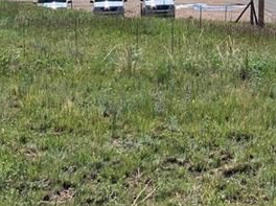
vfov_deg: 14.1
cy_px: -56
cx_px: 375
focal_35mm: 101
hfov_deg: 18.0
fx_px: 804
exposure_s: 1/3086
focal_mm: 4.25
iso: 25
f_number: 1.8
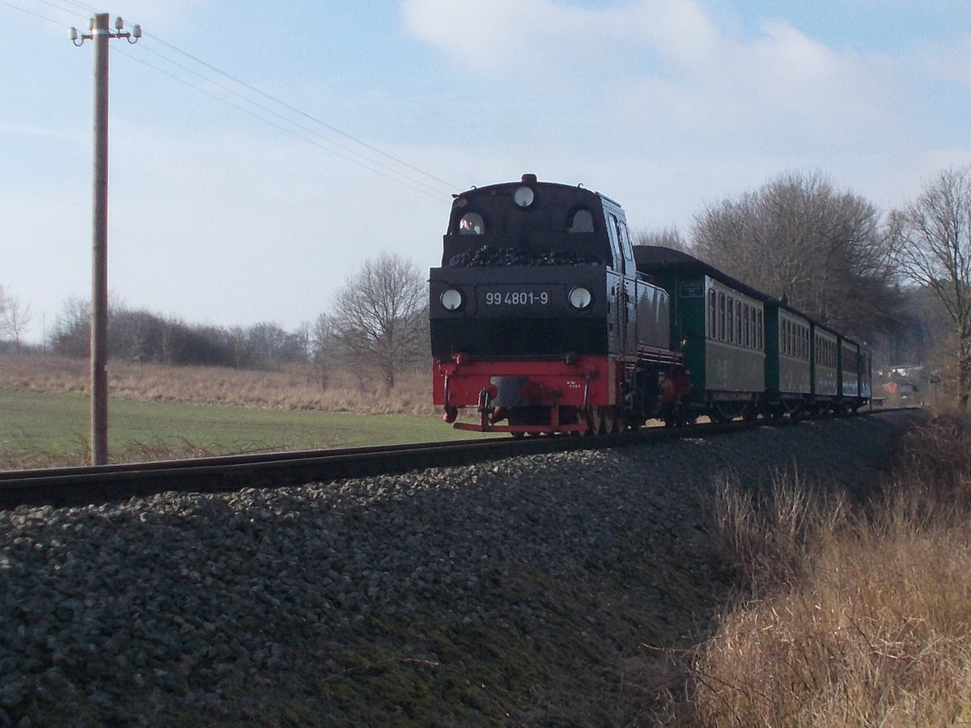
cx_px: 486
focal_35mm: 34
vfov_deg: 41.8
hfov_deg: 54.0
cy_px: 364
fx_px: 954
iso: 80
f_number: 9.2
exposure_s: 1/125
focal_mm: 6
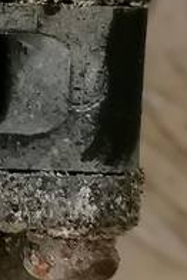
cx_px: -393
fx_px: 1797
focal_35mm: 231
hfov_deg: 5.6
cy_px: 81
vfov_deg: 8.9
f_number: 1.8
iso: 125
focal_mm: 4.75
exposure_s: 1/50
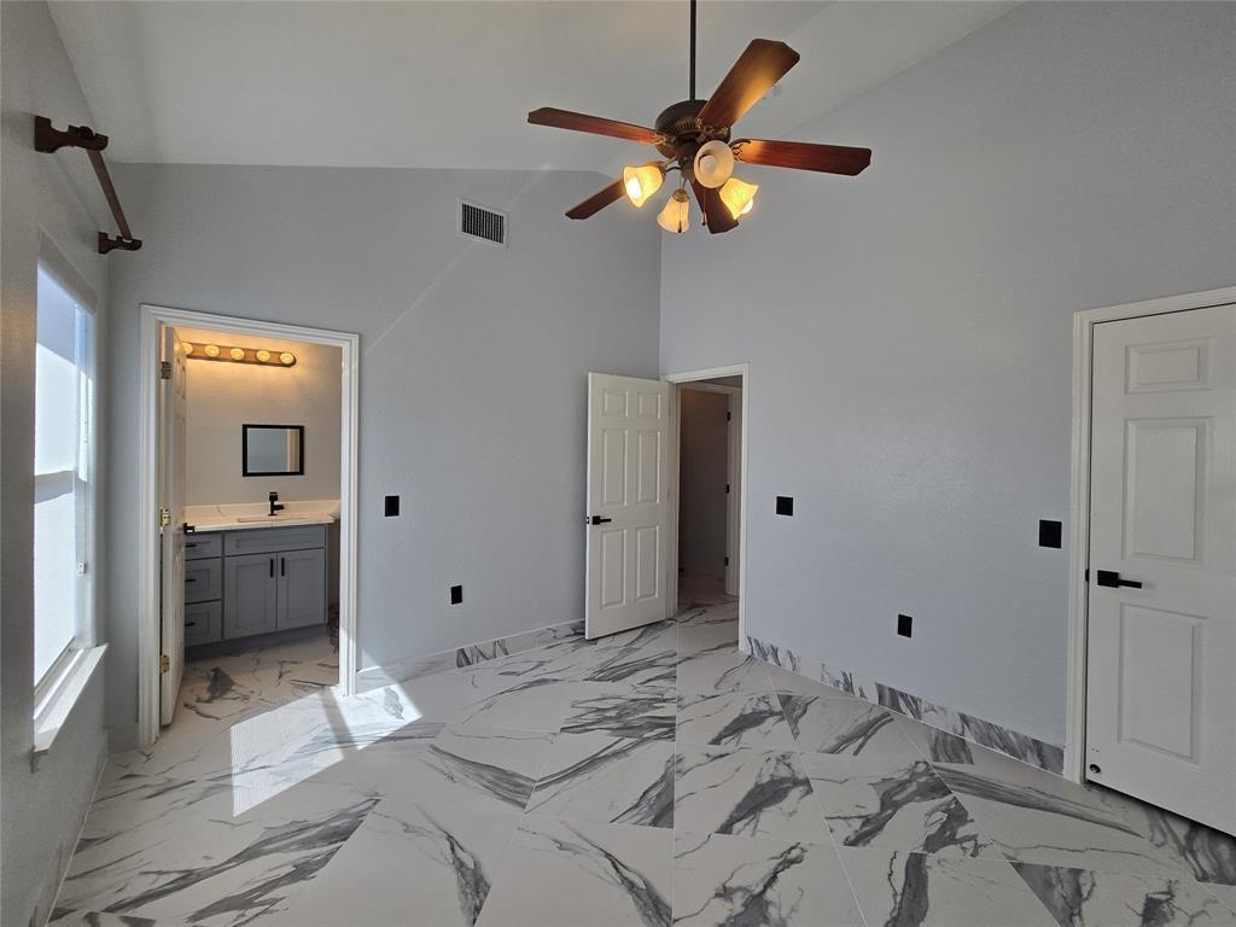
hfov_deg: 106.2
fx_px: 464
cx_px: 618
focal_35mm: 13
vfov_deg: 89.9
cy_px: 464
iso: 80
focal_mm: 2.2
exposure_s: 1/120
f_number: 2.2
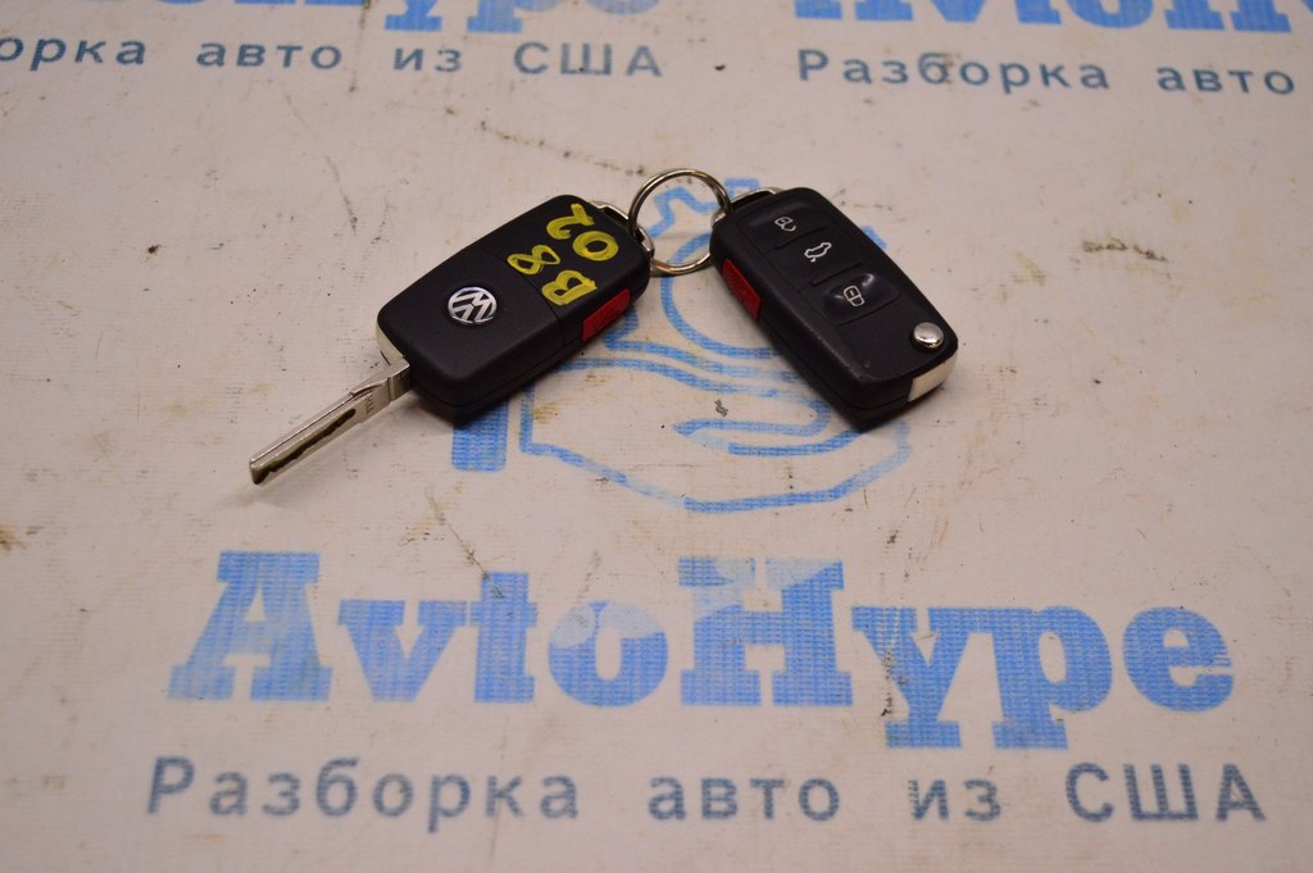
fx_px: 1859
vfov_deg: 26.4
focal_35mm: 51
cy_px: 436
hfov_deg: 38.9
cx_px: 656
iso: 1600
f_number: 4.5
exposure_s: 1/400
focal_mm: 34
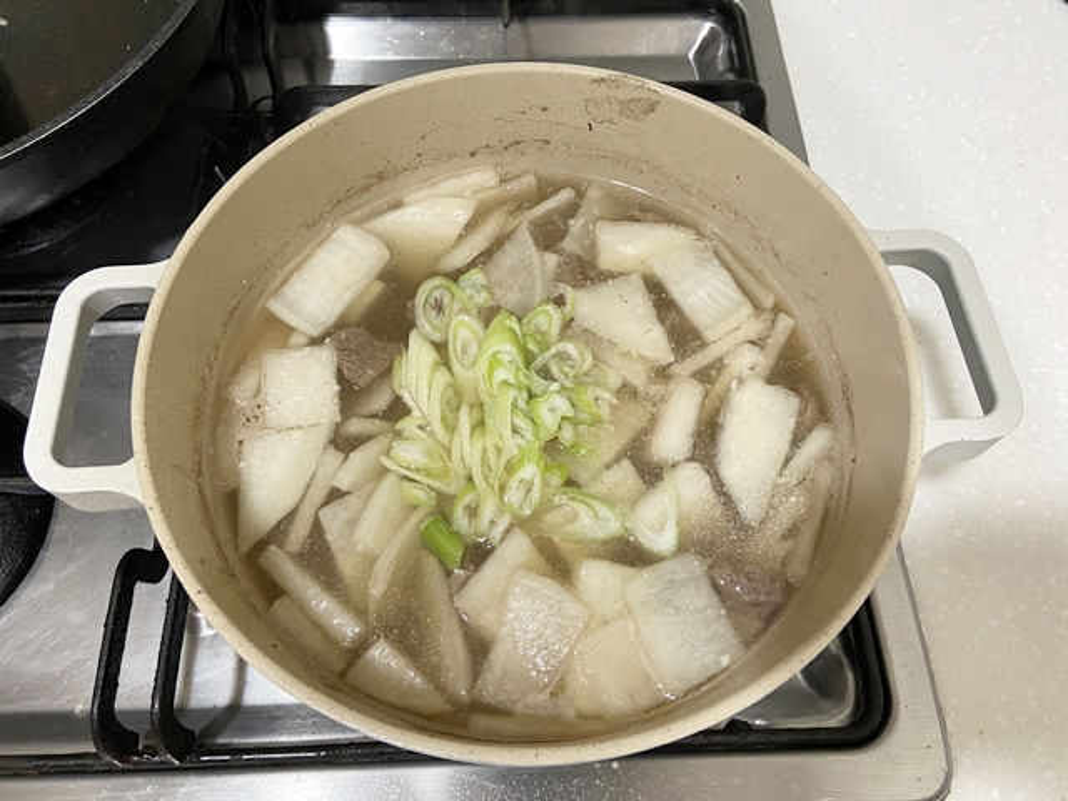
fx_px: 802
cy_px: 400
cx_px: 534
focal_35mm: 26
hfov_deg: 67.3
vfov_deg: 53.1
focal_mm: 4.25
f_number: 1.8
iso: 250
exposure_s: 1/60
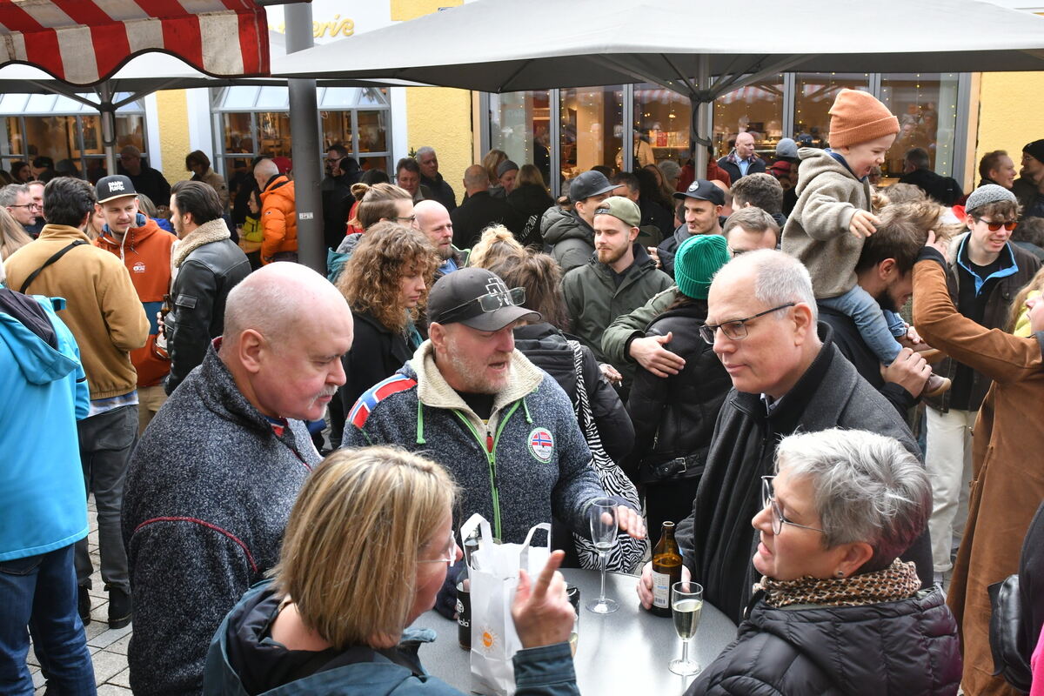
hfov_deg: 53.1
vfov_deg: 36.9
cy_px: 348
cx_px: 522
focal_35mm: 36
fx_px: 1044
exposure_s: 1/200
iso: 1250
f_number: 7.1
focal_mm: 24
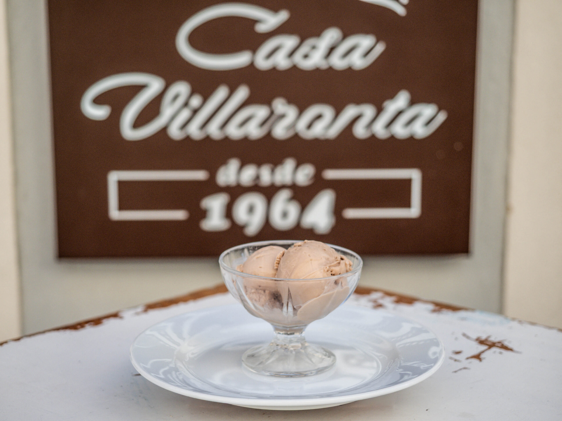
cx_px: 281
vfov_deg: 21.0
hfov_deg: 27.8
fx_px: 1136
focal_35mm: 70
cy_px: 210
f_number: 2.8
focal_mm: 35
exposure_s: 1/1250
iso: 200
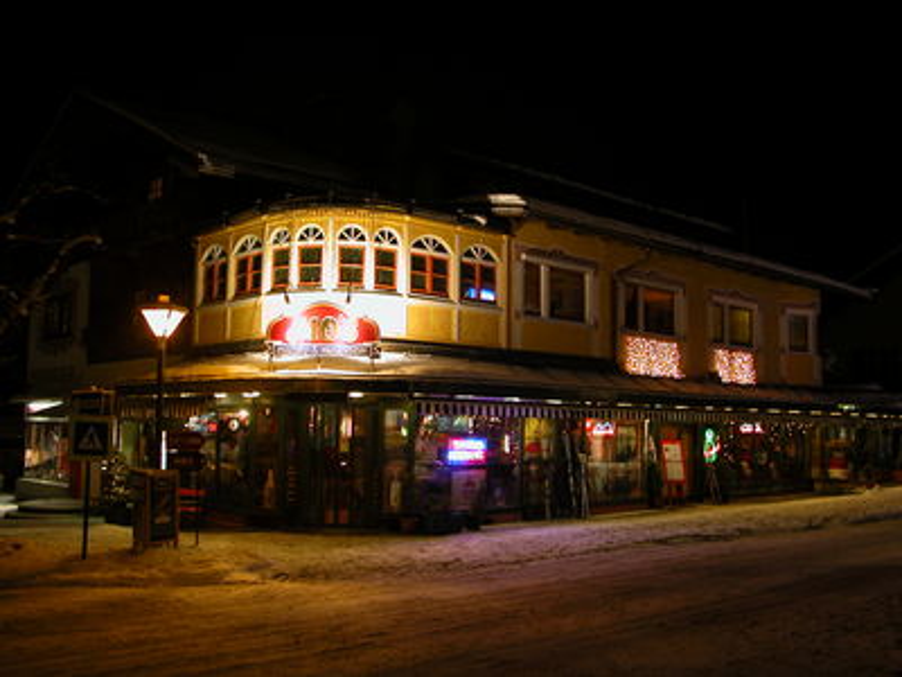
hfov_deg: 52.6
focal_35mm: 35
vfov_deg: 40.7
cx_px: 451
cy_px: 338
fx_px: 912
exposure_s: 1/4.3
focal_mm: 9.2
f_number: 2.8
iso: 100
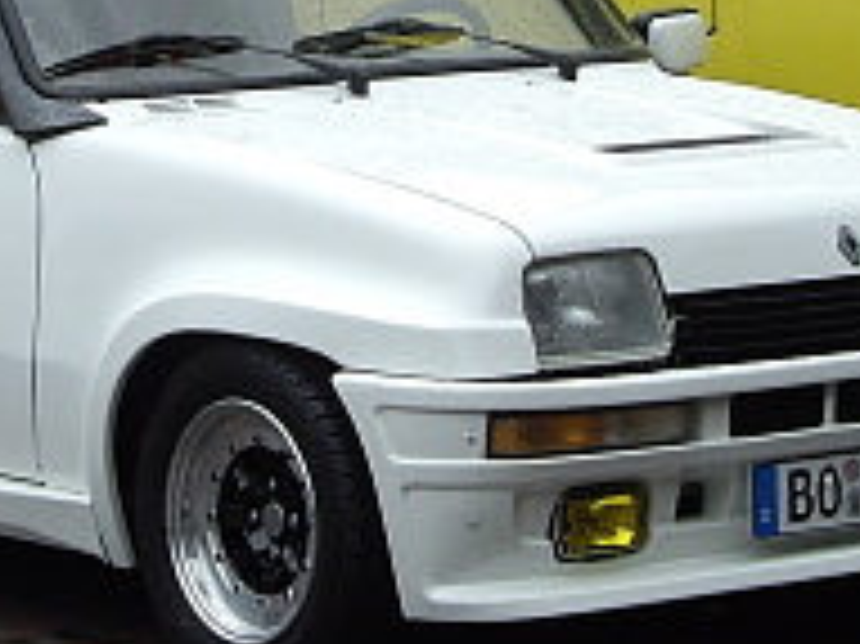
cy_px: 0
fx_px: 5711
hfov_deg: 8.6
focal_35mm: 230
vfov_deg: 6.4
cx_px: 351
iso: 100
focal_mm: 11.5
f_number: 3.4
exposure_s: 1/200
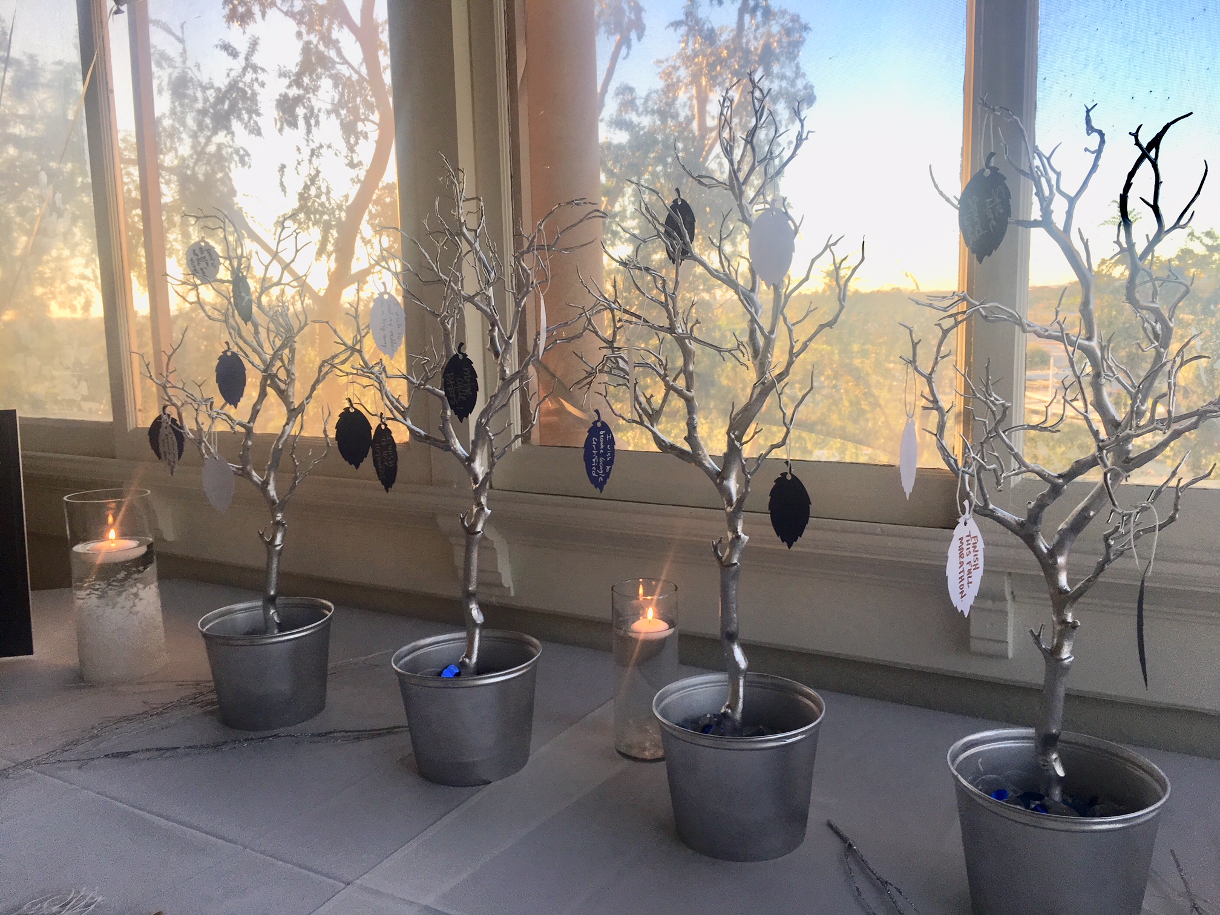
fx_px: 1022
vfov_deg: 48.2
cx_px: 610
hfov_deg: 61.7
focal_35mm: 29
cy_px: 458
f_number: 2.2
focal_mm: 4.15
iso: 32
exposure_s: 1/120
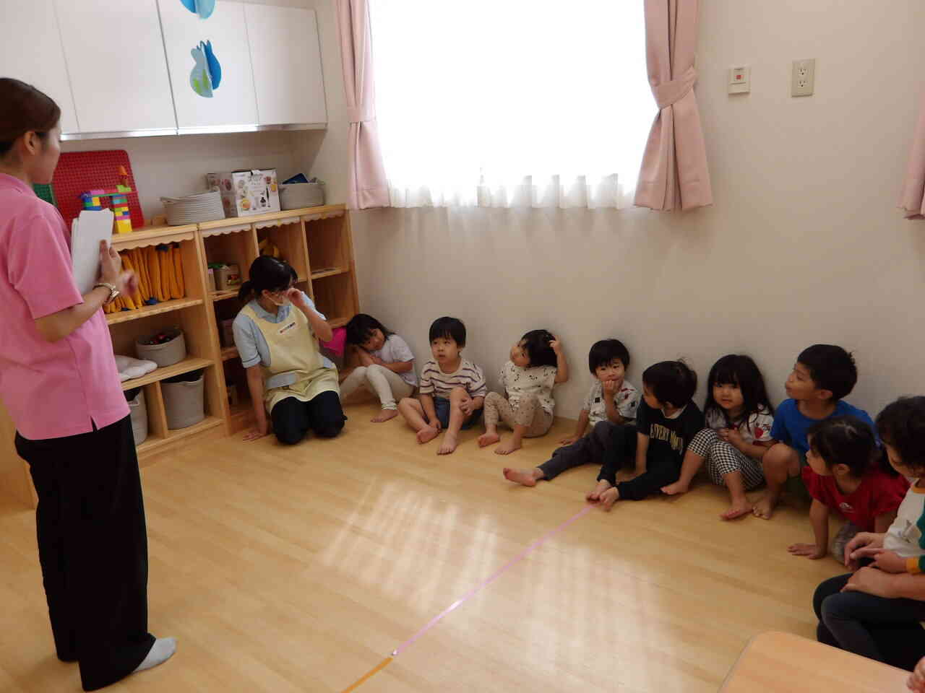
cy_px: 346
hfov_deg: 65.3
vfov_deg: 51.4
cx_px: 462
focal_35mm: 27
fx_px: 721
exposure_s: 1/89
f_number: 3
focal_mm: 4.9
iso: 100
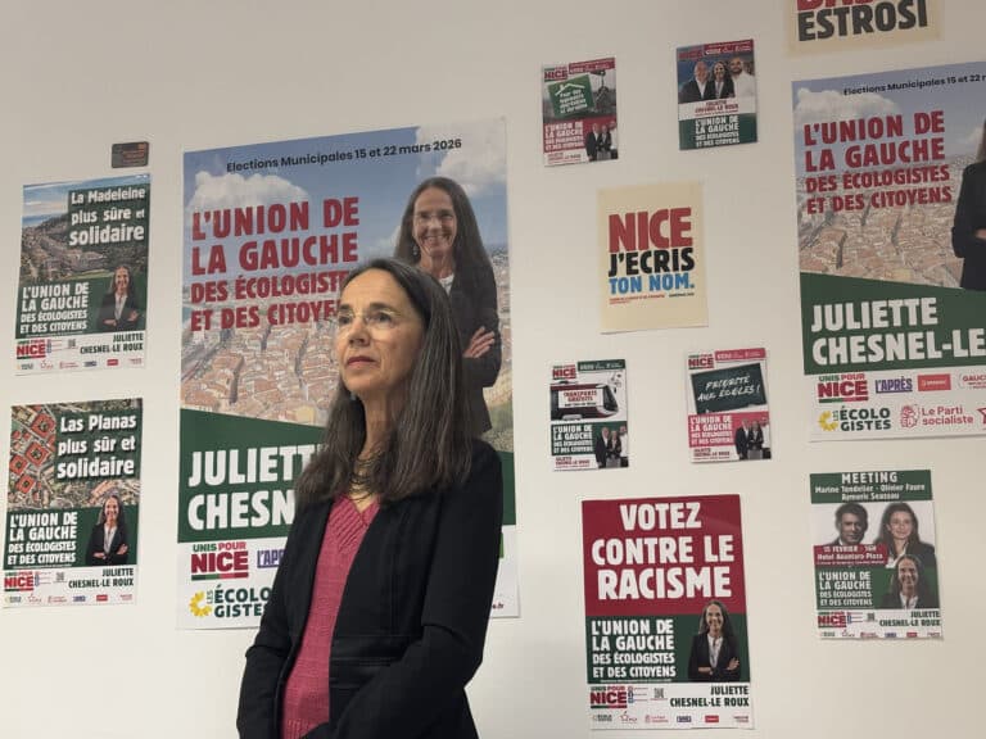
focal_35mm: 52
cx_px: 493
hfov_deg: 36.8
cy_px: 370
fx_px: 1481
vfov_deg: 28.0
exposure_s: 1/33
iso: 125
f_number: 1.6
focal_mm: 5.96
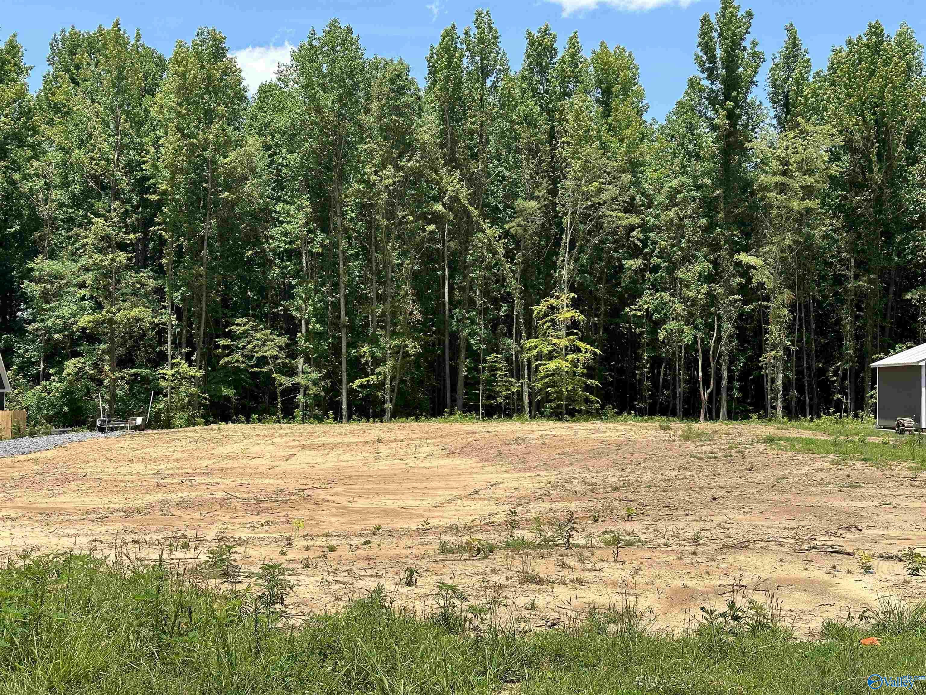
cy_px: 348
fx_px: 1284
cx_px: 463
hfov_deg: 39.7
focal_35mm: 48
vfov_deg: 30.3
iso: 64
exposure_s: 1/2809
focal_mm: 6.86
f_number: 1.78
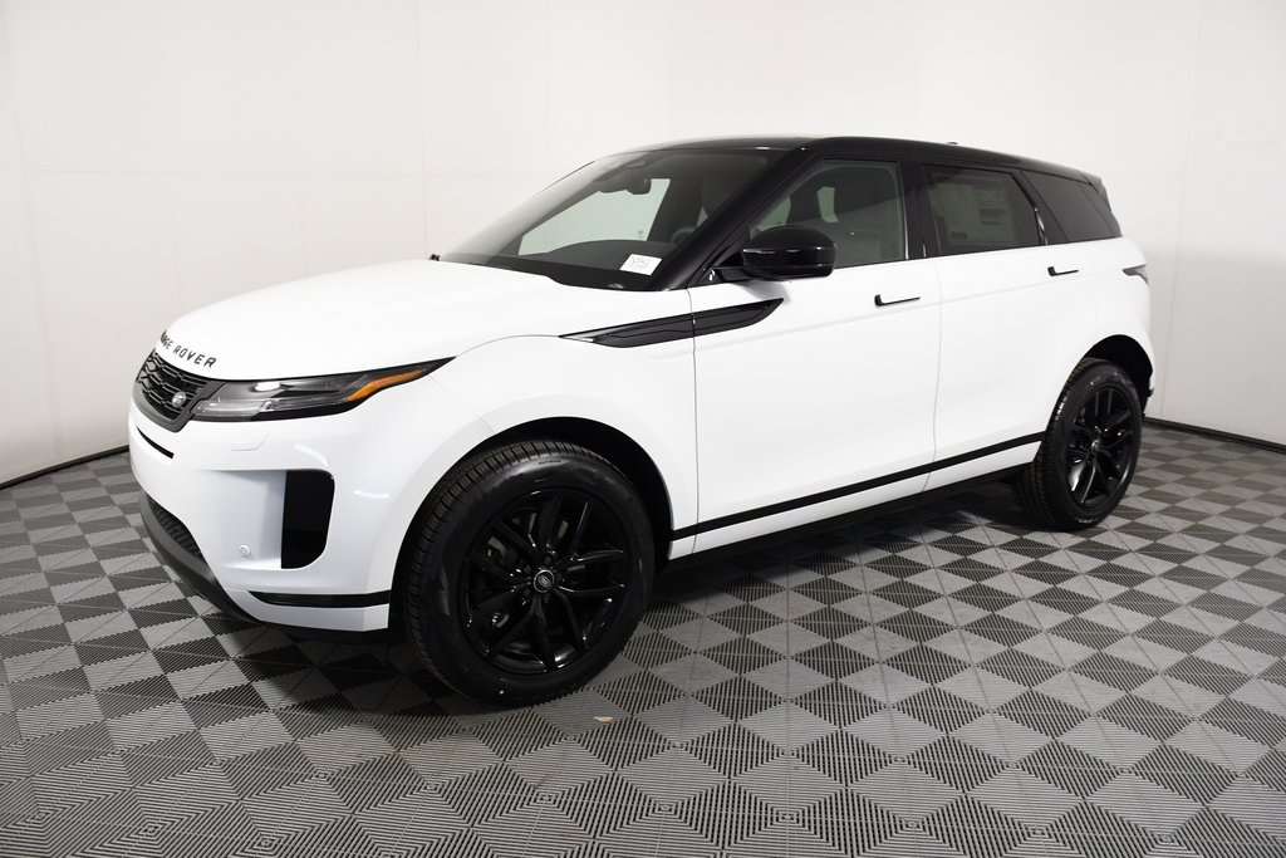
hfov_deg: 67.4
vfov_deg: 47.9
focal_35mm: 27
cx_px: 643
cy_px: 429
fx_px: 965
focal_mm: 18
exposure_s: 1/200
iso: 1250
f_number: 5.6
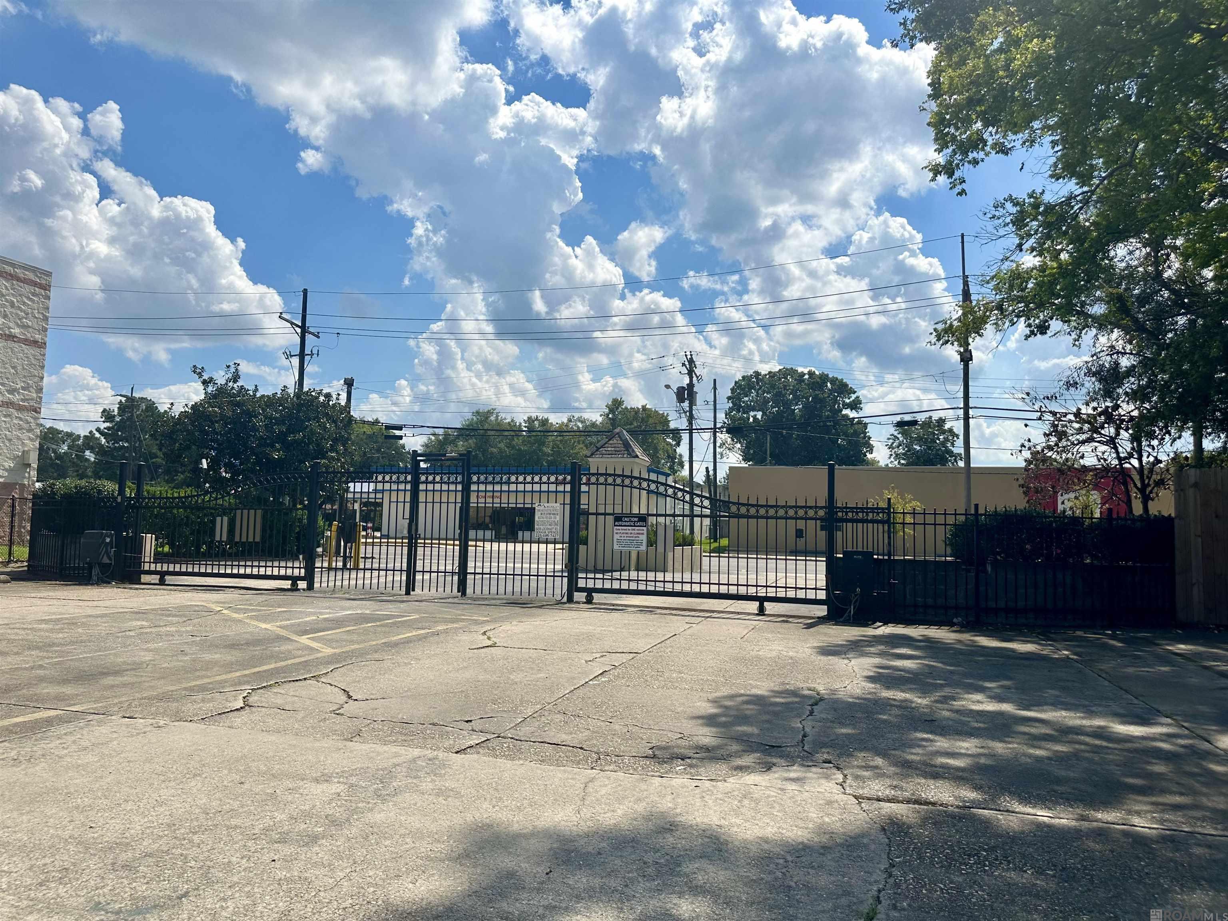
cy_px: 460
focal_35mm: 24
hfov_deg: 71.6
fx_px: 851
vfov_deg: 56.8
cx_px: 614
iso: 80
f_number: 1.78
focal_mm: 6.86
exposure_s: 1/10753
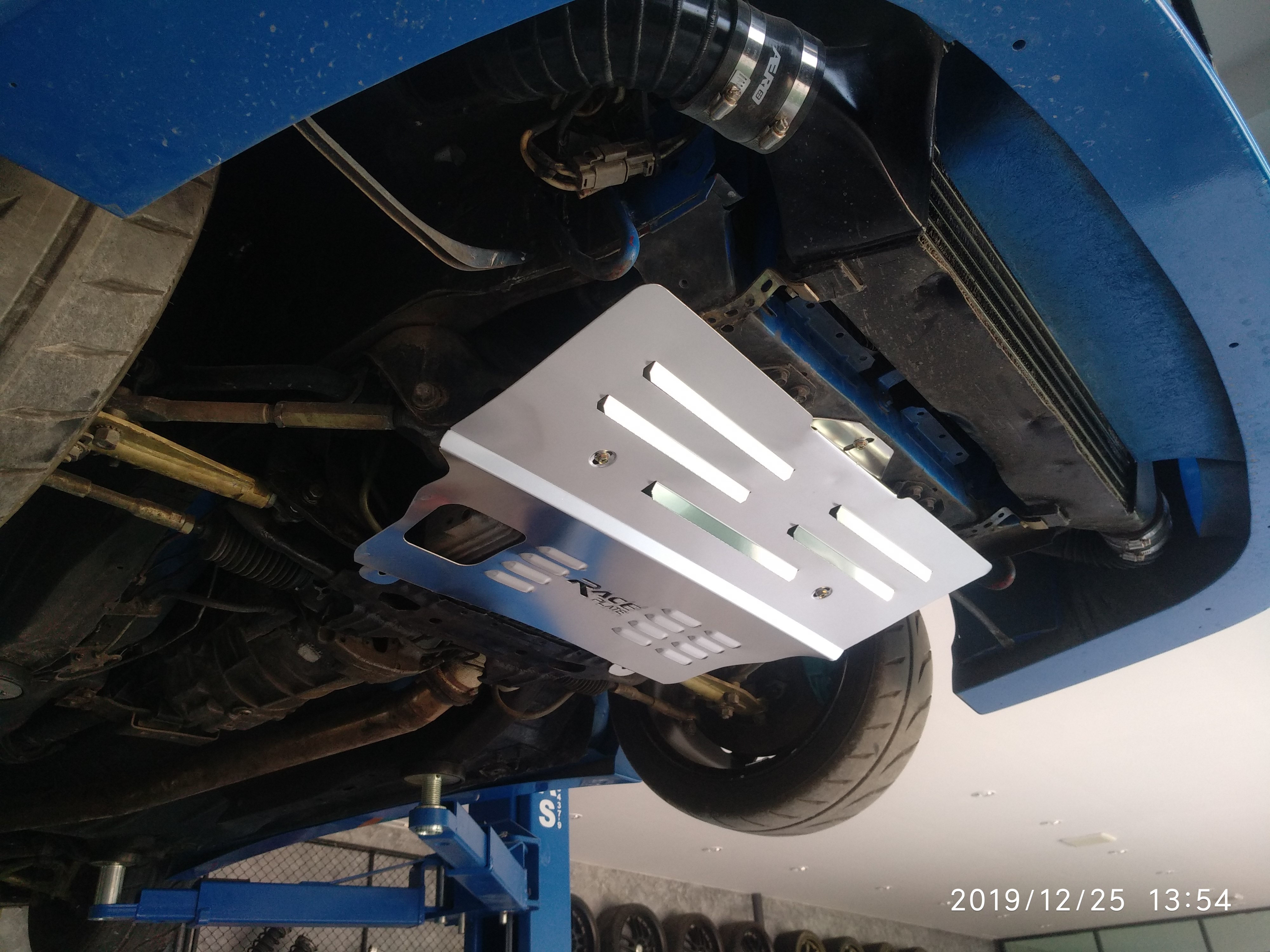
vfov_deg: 61.1
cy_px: 476
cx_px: 635
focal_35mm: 22
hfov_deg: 76.4
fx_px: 807
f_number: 2.2
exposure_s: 1/100
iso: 200
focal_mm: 3.81
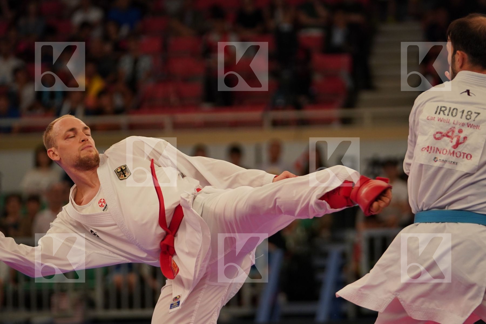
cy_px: 162
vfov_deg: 6.2
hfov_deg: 9.4
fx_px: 2970
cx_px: 243
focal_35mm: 220
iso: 1250
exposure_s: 1/1000
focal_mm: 147
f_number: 2.8
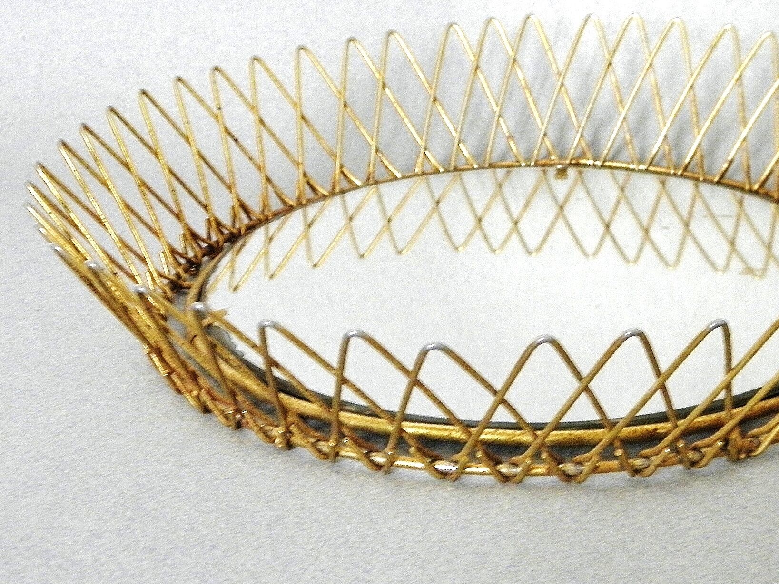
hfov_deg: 31.4
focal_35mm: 61
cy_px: 228
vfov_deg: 24.0
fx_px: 1373
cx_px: 533
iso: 250
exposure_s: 1/8
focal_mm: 7.1
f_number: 3.8
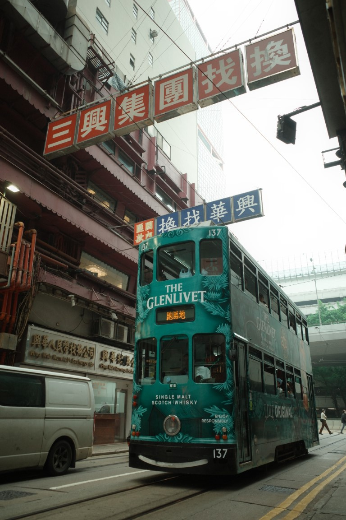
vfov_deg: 65.5
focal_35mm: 28
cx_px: 173
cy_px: 260
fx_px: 404
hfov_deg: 46.4
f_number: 2.8
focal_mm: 18.3
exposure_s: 1/640
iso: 500
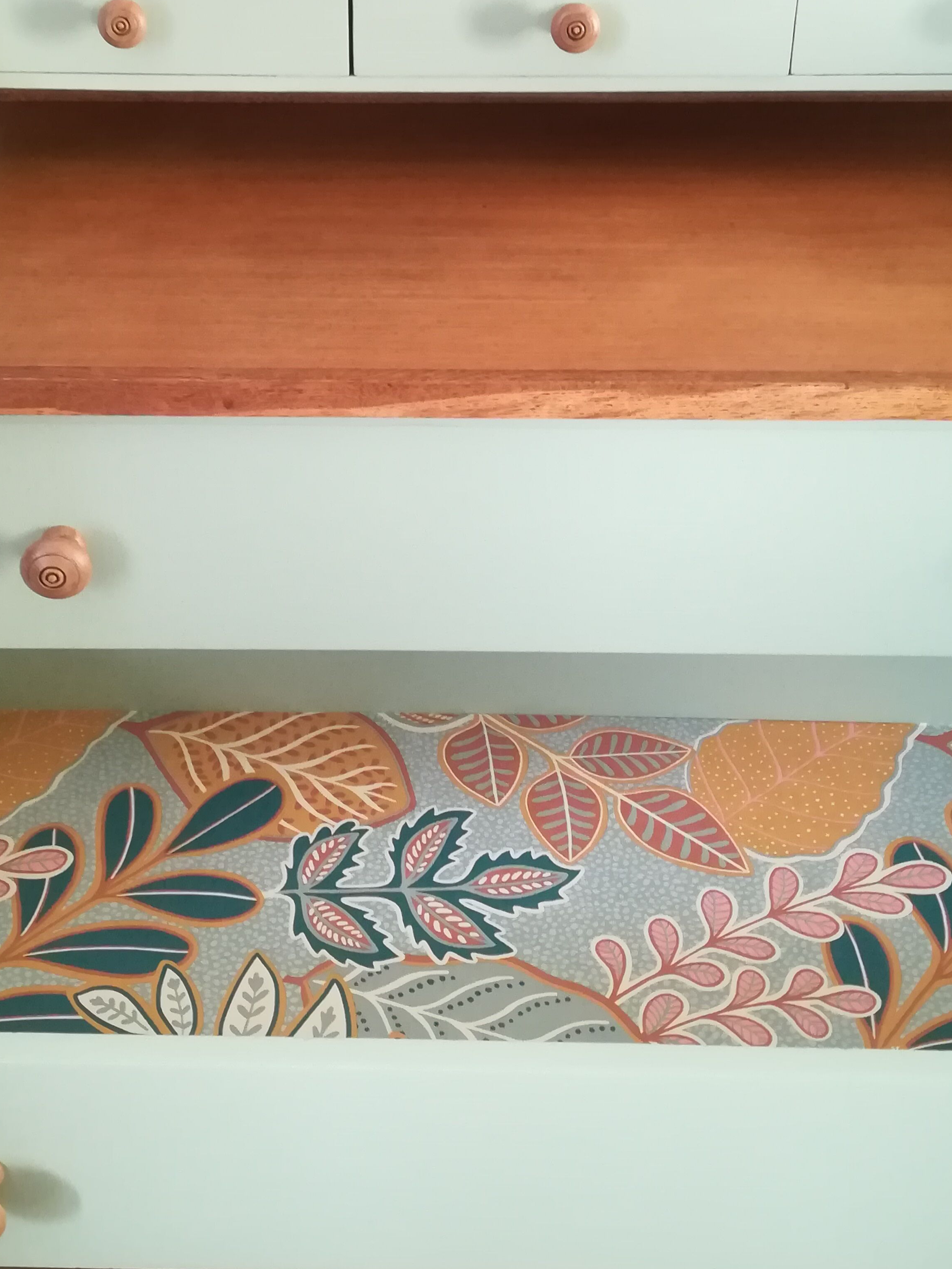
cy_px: 471
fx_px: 1613
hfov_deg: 32.8
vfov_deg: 42.6
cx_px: 406
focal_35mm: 44
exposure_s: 1/25
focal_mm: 3.83
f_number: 2.2
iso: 500
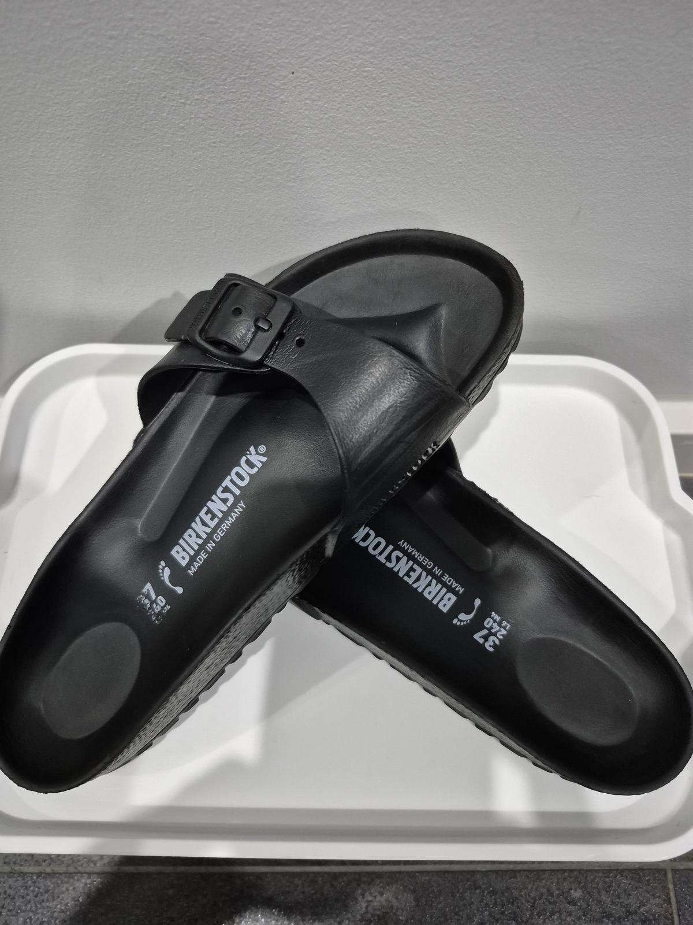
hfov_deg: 58.9
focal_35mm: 23
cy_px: 462
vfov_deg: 73.9
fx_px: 614
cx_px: 346
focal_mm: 5.4
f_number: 1.8
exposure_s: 1/100
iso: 1250
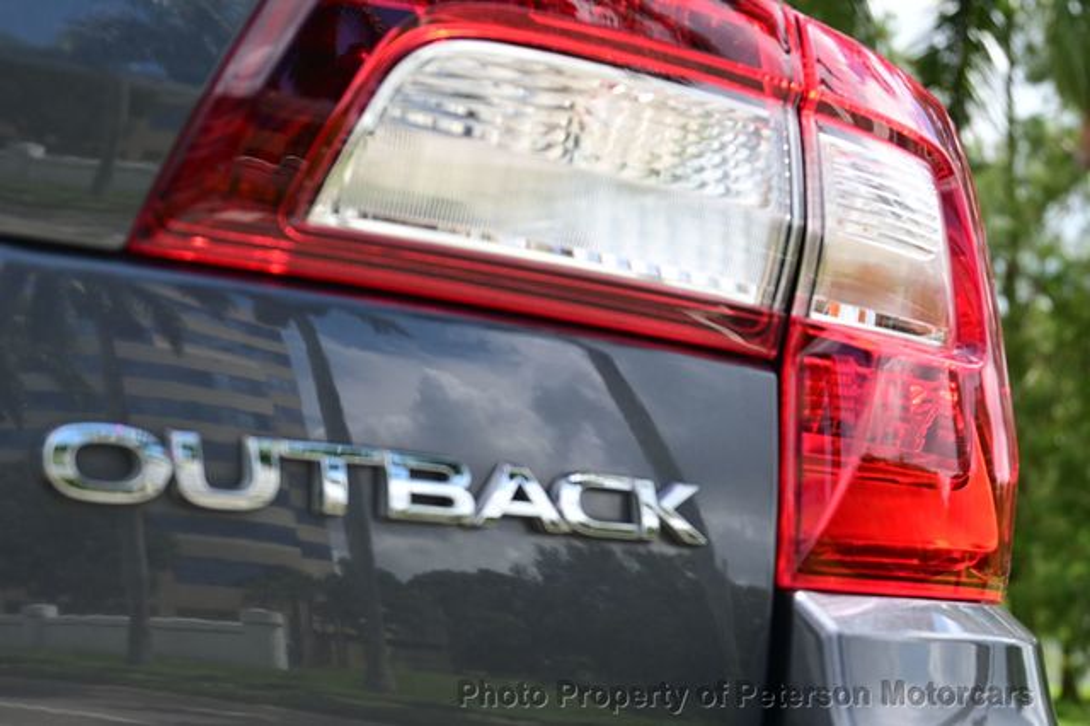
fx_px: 1952
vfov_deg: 21.1
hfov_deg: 31.2
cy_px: 363
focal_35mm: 64
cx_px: 545
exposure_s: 1/200
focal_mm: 43
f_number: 7.1
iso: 100
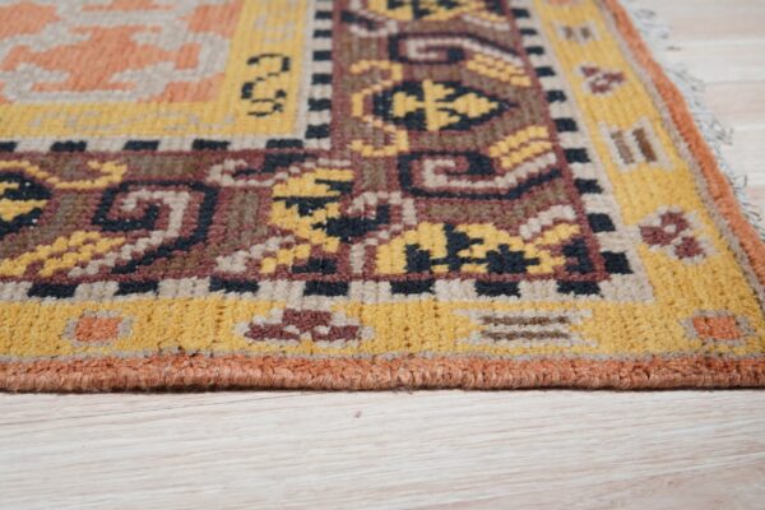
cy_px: 255
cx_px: 382
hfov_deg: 43.6
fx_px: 956
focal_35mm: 45
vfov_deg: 29.9
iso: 500
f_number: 4.5
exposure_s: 1/250
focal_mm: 30
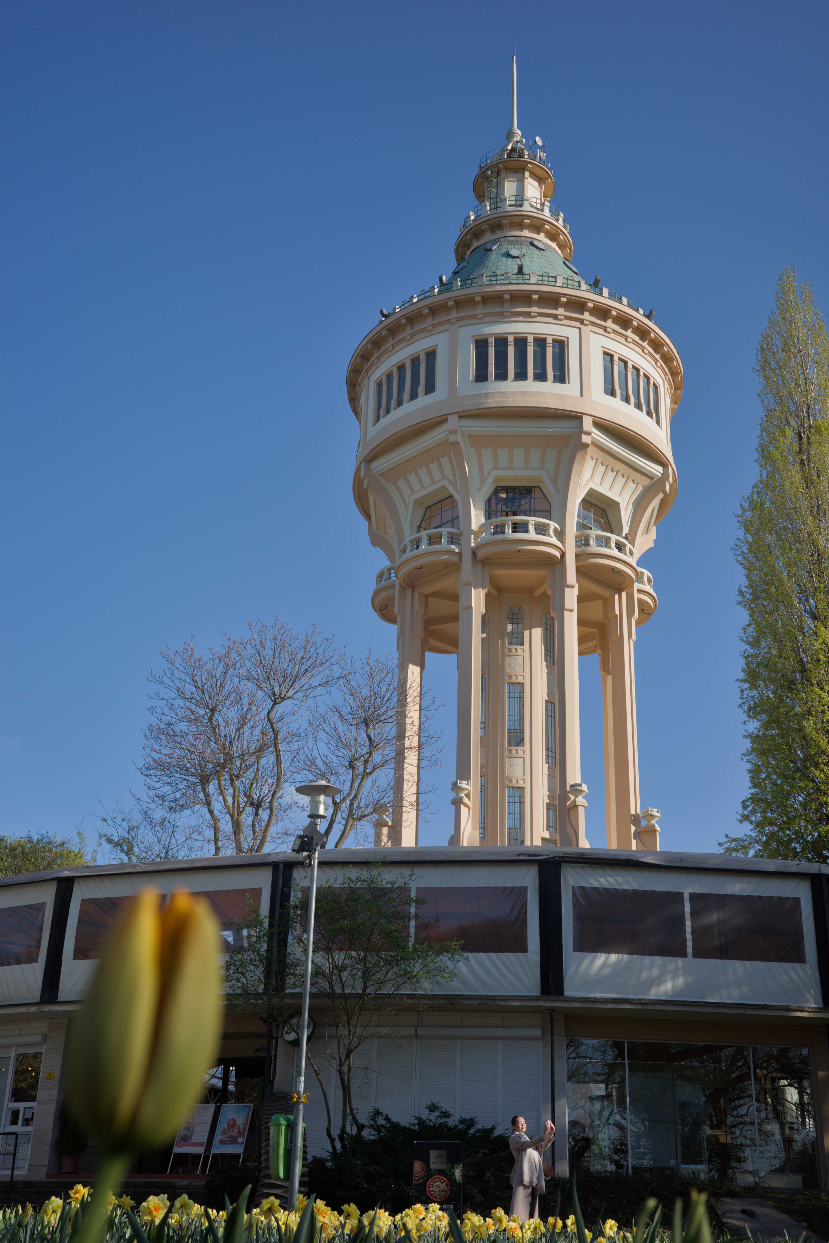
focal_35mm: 40
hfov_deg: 33.4
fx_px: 1382
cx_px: 414
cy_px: 622
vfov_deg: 48.5
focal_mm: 26
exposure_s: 1/400
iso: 100
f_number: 5.6
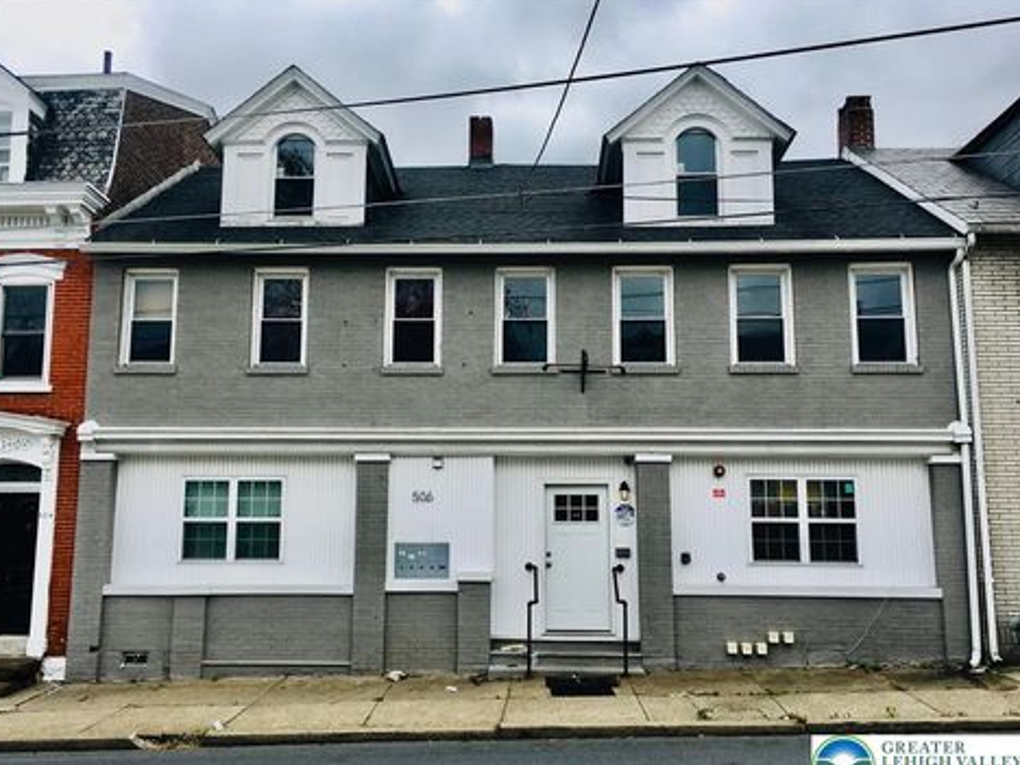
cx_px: 484
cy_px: 398
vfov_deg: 45.4
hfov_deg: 58.3
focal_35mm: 31
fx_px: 913
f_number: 2.2
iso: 25
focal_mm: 4.15
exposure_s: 1/1166
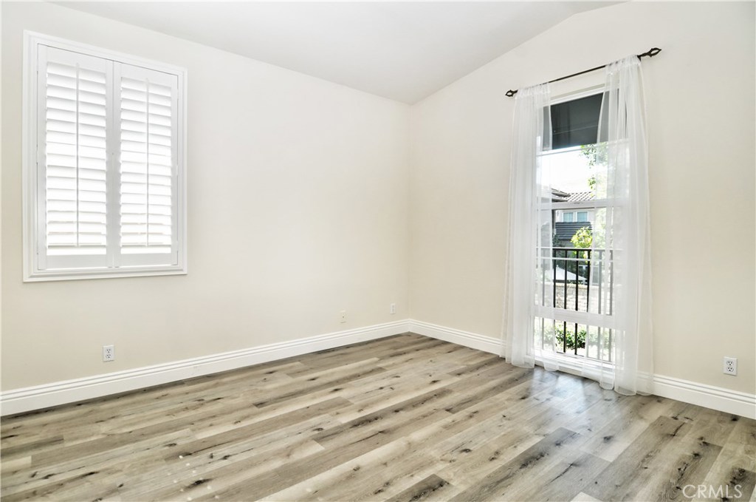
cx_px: 378
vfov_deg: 67.2
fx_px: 377
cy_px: 251
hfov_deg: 90.1
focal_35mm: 18
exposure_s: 1/60
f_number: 6.3
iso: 400
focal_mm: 12
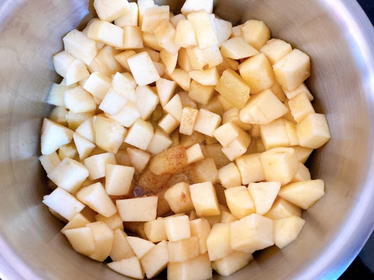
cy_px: 140
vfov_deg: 49.7
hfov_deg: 63.4
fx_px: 303
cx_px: 187
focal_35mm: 28
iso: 200
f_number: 1.8
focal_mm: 3.99
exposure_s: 1/60
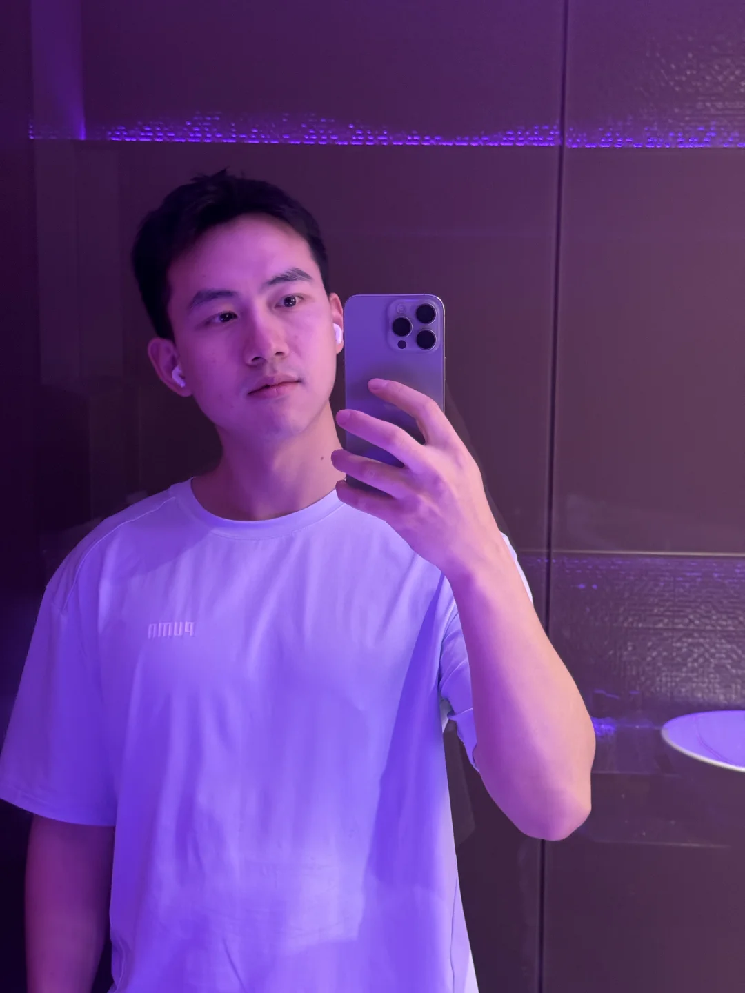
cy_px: 496
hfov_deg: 30.3
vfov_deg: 39.7
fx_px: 1377
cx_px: 372
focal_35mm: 48
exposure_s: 1/25
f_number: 1.78
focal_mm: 6.76
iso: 640
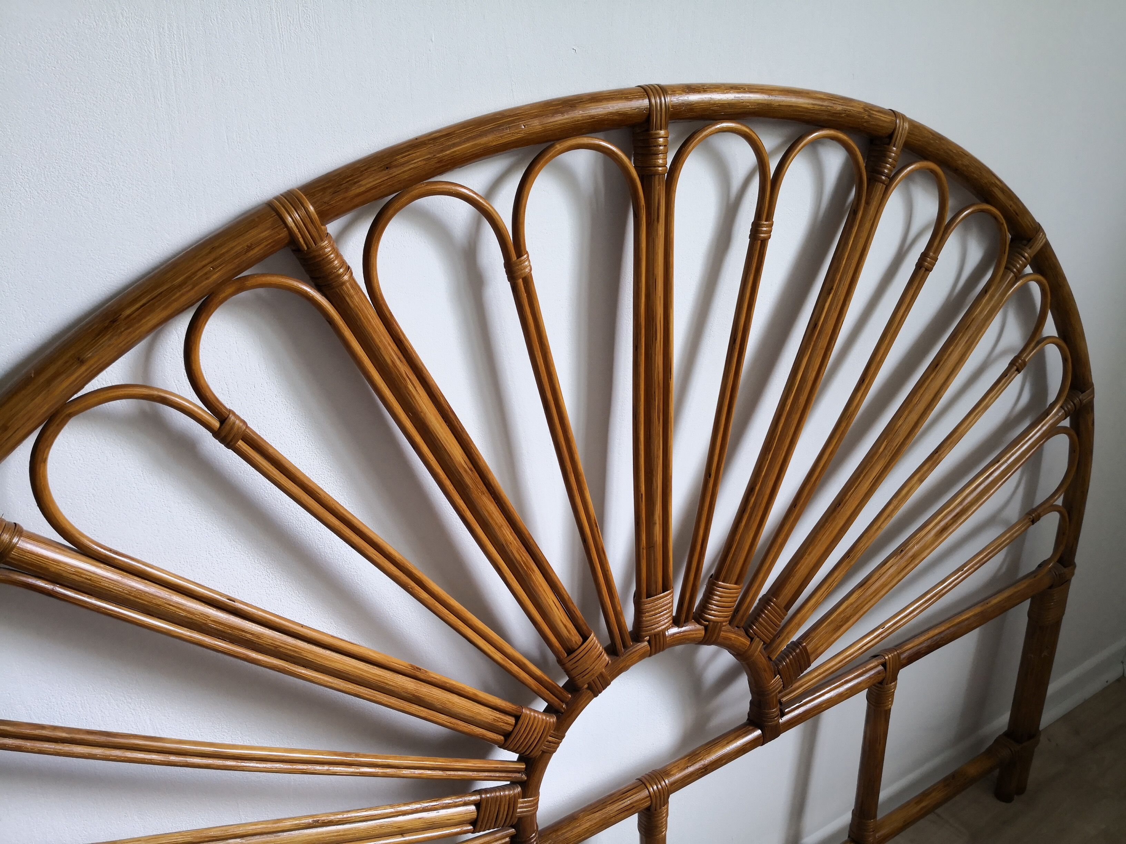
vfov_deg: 51.4
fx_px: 878
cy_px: 422
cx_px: 563
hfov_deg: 65.3
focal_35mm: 27
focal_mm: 3.95
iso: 125
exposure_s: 1/60
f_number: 1.6
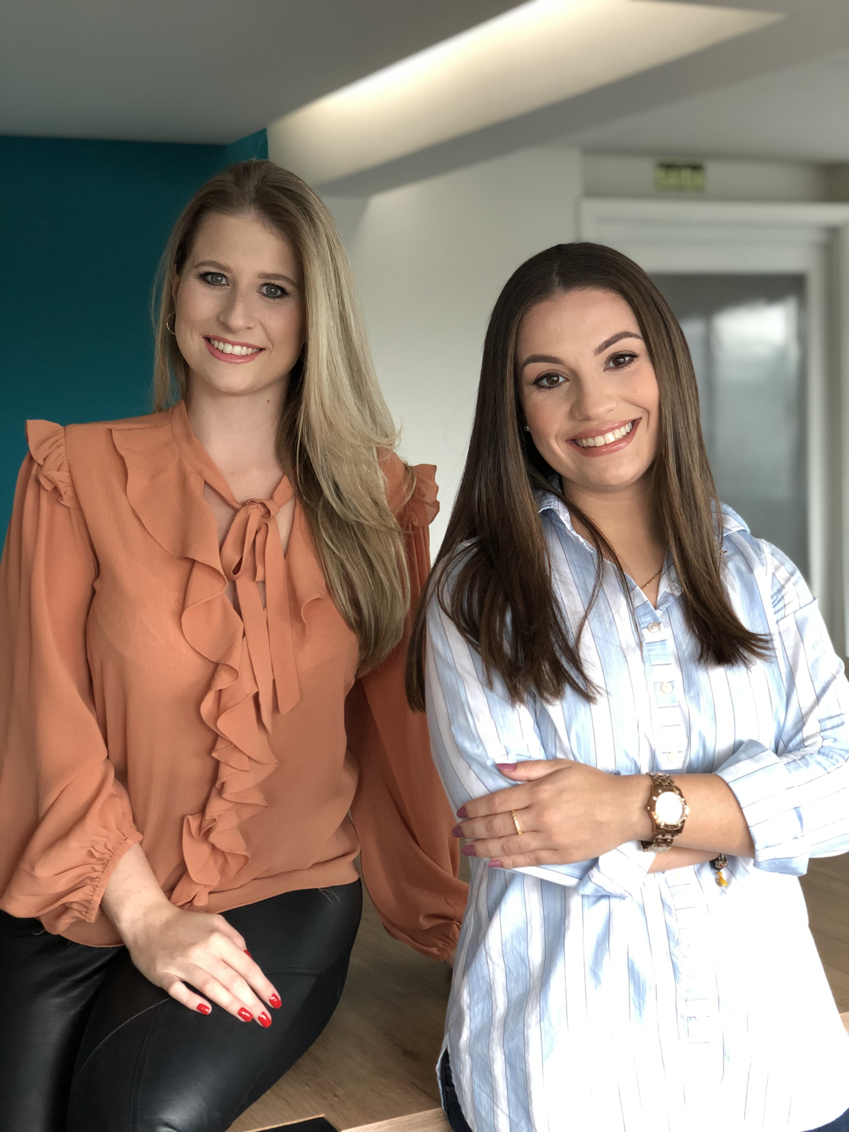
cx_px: 424
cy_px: 566
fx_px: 1700
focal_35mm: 52
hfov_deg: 28.0
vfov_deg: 36.8
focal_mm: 6
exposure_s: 1/60
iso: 80
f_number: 2.4
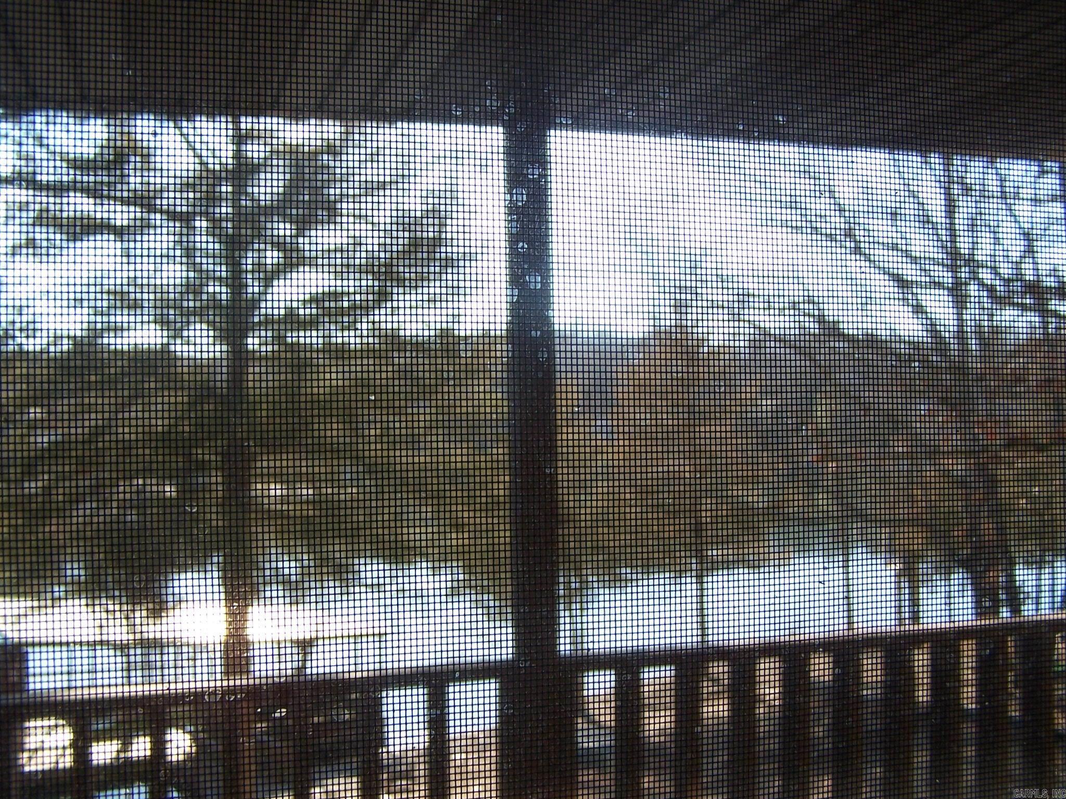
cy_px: 400
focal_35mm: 38
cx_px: 533
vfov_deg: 37.7
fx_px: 1170
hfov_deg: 49.0
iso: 80
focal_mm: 6.3
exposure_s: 1/250
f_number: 2.8
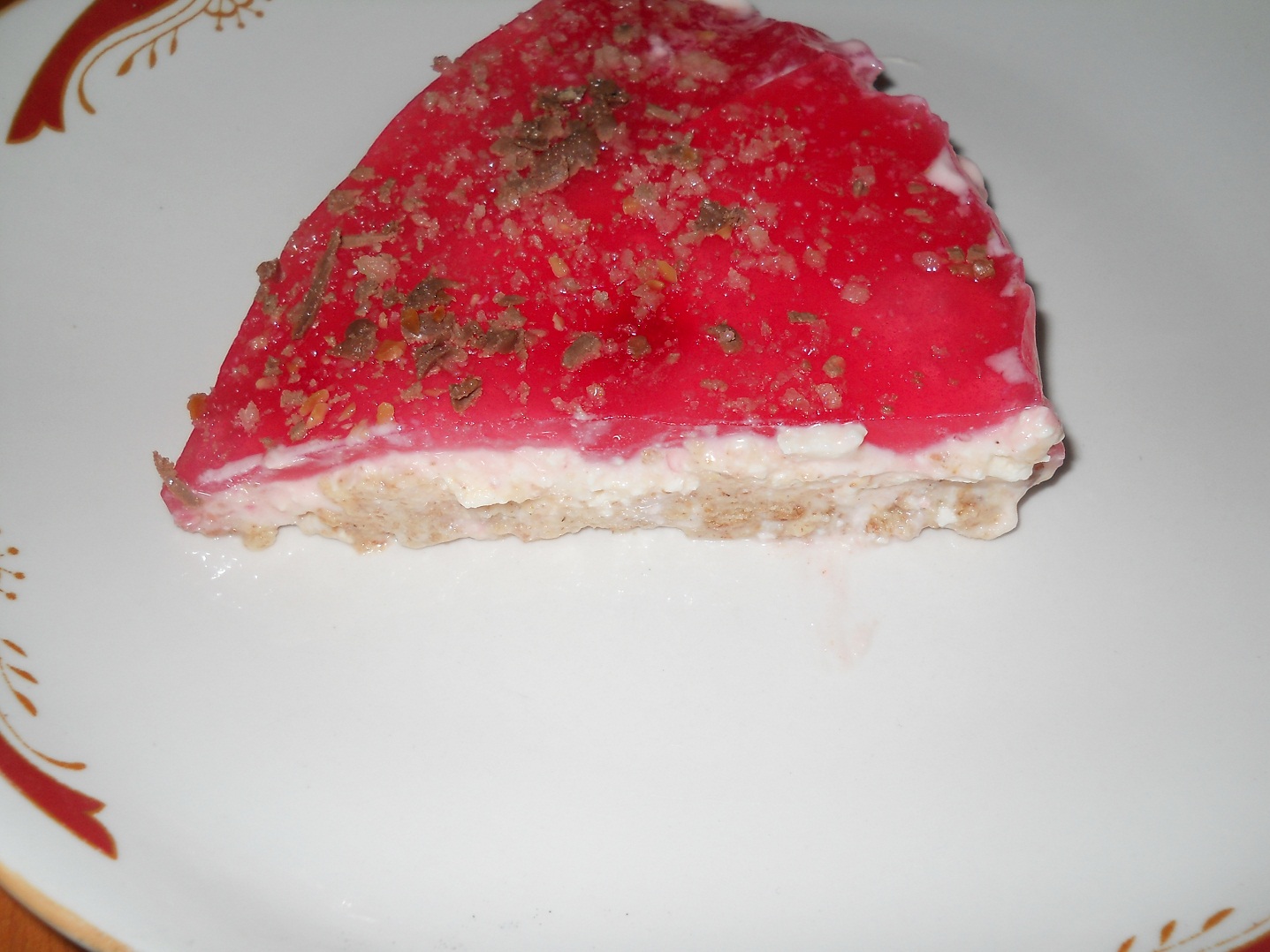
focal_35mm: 41
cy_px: 476
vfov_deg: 35.1
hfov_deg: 45.8
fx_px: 1504
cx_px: 635
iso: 80
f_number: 5.5
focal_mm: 6.72
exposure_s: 1/30
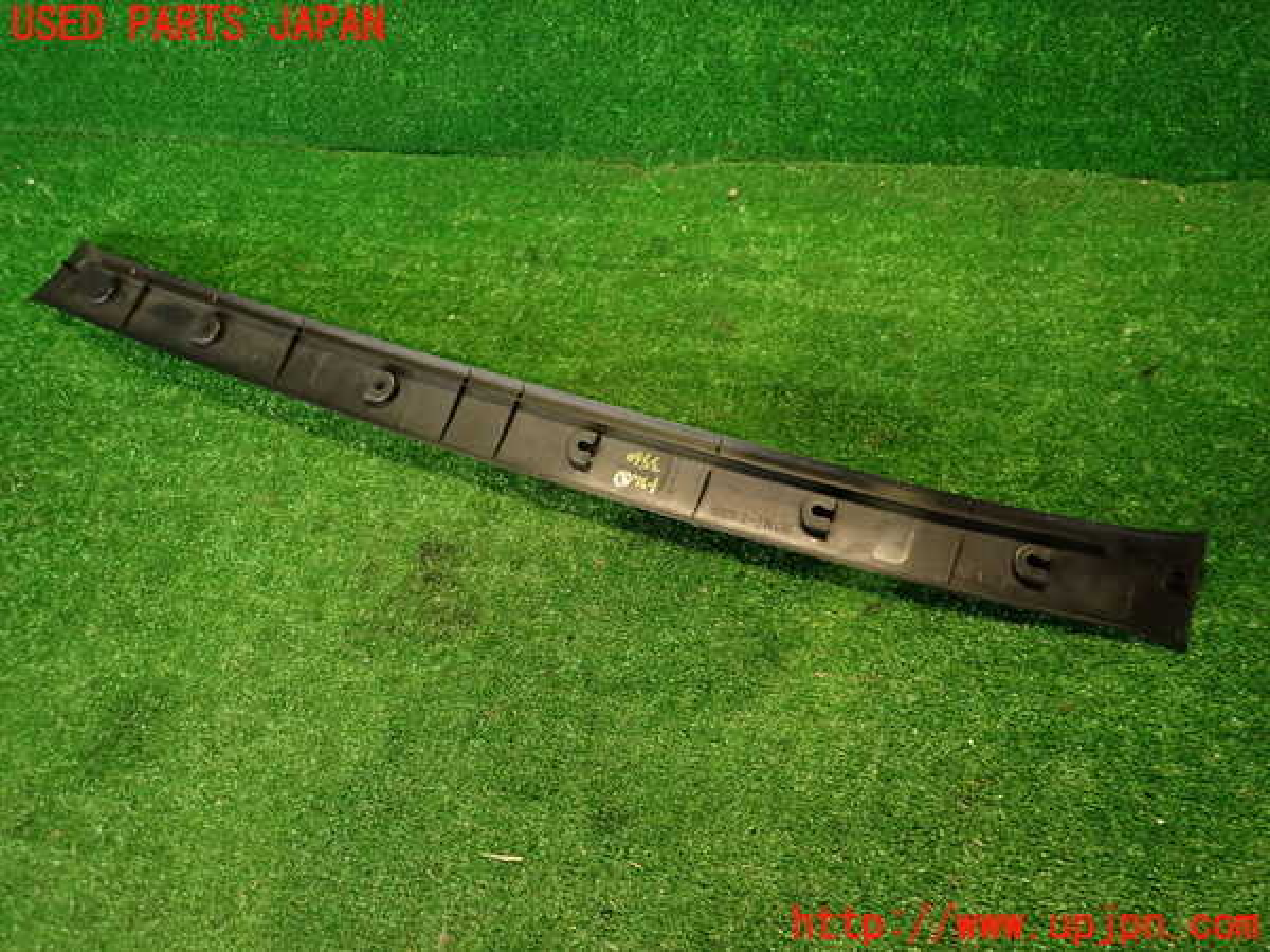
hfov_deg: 69.4
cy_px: 476
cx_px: 635
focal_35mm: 25
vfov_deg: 54.9
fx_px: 917
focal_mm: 4.5
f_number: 2
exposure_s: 1/30
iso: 250
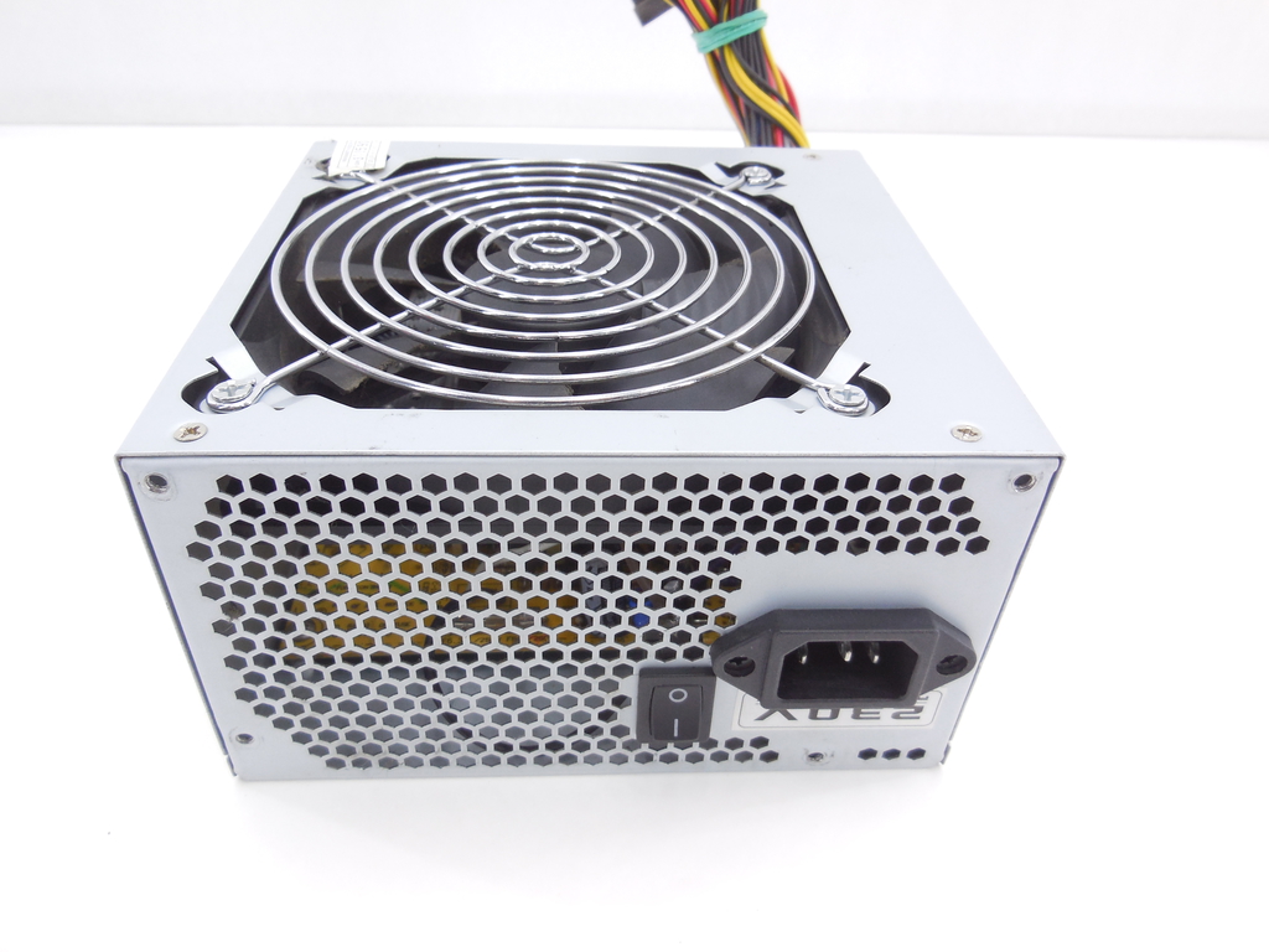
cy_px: 476
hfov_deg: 69.4
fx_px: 916
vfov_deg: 54.9
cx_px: 634
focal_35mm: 25
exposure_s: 1/50
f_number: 3.1
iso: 125
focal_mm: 4.5
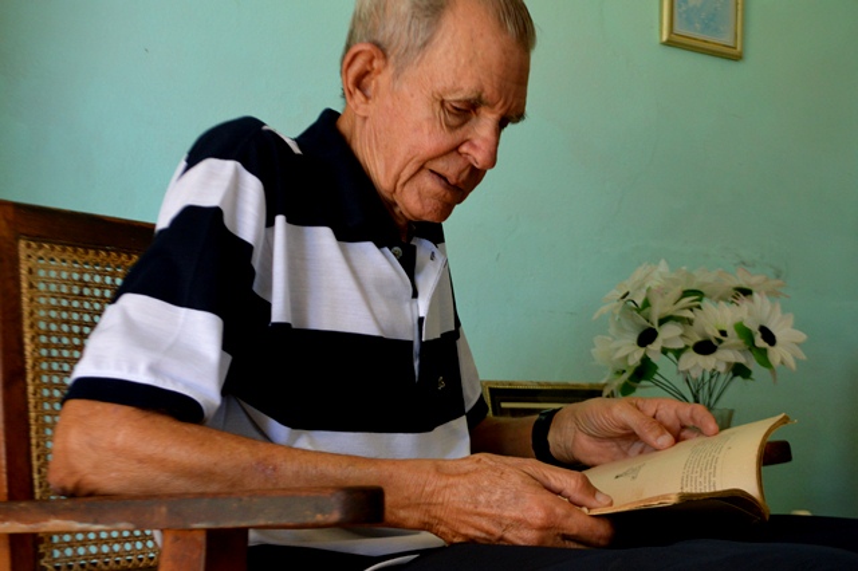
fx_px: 1215
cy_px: 286
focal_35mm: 51
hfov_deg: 38.9
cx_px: 429
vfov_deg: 26.5
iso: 800
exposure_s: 1/125
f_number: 5.6
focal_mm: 34
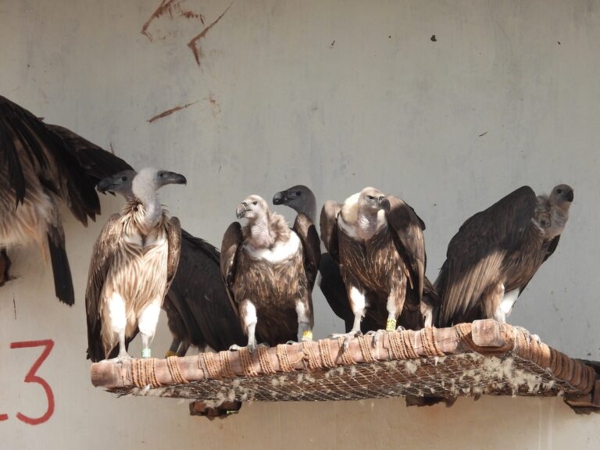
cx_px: 300
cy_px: 225
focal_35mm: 600
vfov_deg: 2.5
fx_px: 10400
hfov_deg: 3.3
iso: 220
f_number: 5
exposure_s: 1/250
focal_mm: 108
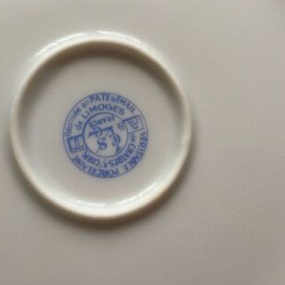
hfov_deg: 39.8
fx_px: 391
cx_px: 111
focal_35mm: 42
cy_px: 125
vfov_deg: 40.0
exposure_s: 1/33
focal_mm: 3.3
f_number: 2.4
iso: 64
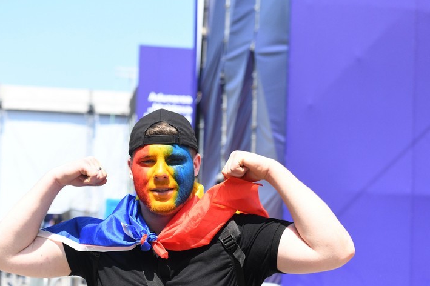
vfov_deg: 16.2
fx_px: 1003
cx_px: 163
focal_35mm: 84
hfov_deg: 24.1
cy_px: 188
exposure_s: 1/8000
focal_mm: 62
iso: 2000
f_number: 4.5
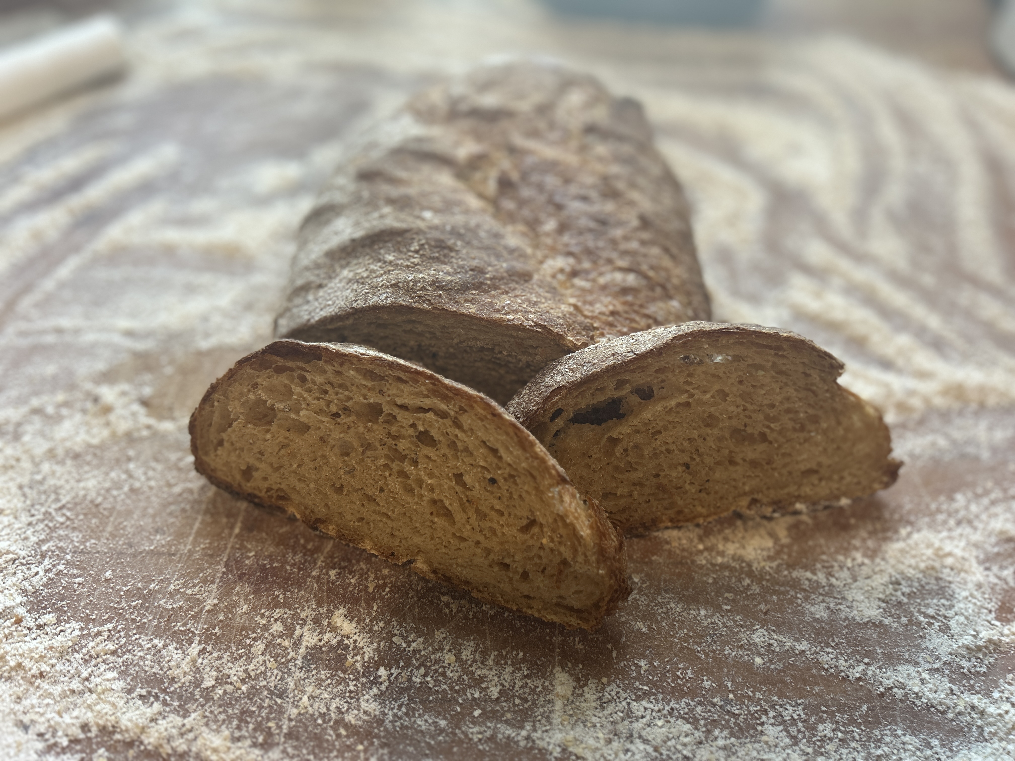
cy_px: 380
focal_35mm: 26
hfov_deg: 67.3
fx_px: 762
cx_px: 508
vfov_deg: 53.1
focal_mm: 5.7
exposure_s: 1/109
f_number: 1.5
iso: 125
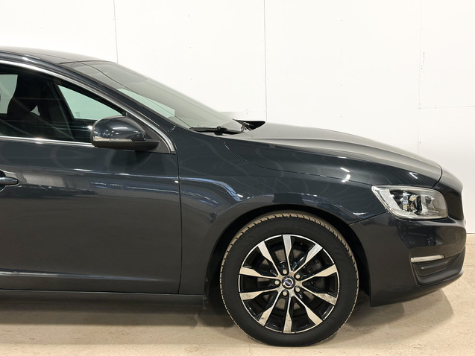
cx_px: 239
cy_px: 179
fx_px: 673
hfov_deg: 38.9
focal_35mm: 49
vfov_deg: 29.7
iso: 200
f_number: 1.8
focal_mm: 6.86
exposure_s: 1/50
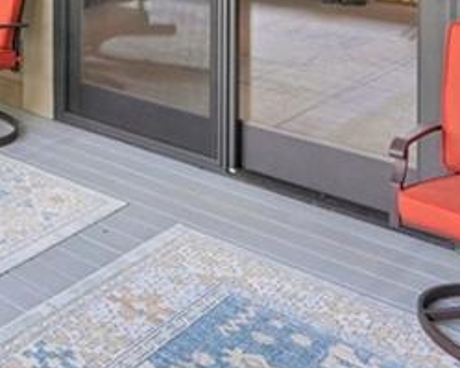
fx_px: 735
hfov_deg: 27.3
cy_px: -140
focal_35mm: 54
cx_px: -181
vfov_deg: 23.9
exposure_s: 1/30
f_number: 8
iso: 320
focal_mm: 14
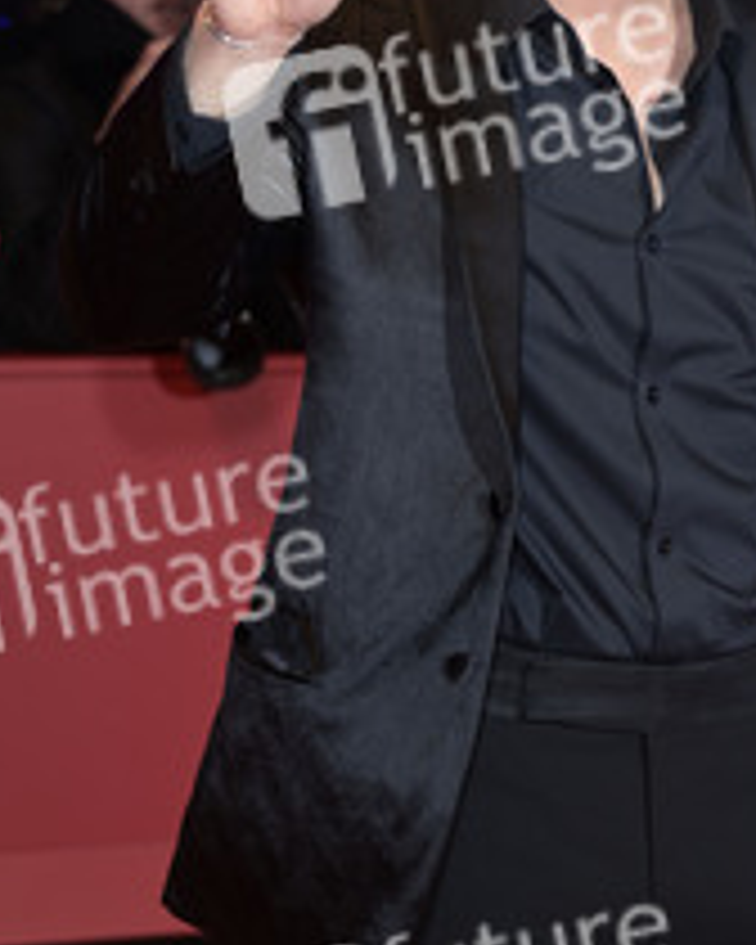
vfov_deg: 12.0
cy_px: 338
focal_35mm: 161
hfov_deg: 9.6
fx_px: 4503
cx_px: 585
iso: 800
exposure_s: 1/200
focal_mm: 90
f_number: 5.6
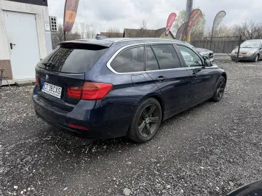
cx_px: 131
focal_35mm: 24
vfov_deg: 56.8
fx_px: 182
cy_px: 98
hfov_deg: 71.6
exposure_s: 1/2110
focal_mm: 6.76
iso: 100
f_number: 1.78
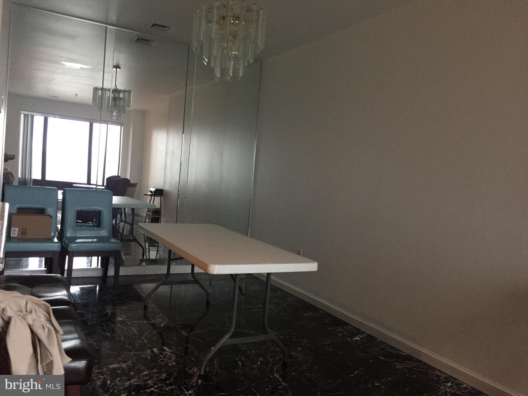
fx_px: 442
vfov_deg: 48.2
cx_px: 264
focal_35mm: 29
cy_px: 198
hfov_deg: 61.7
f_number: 2.2
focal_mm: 4.15
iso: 200
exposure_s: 1/30
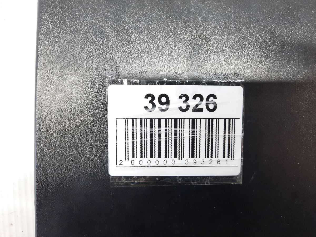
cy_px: 118
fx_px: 228
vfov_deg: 54.9
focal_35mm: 25
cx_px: 158
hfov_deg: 69.4
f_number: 2
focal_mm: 4.6
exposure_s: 1/50
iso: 250
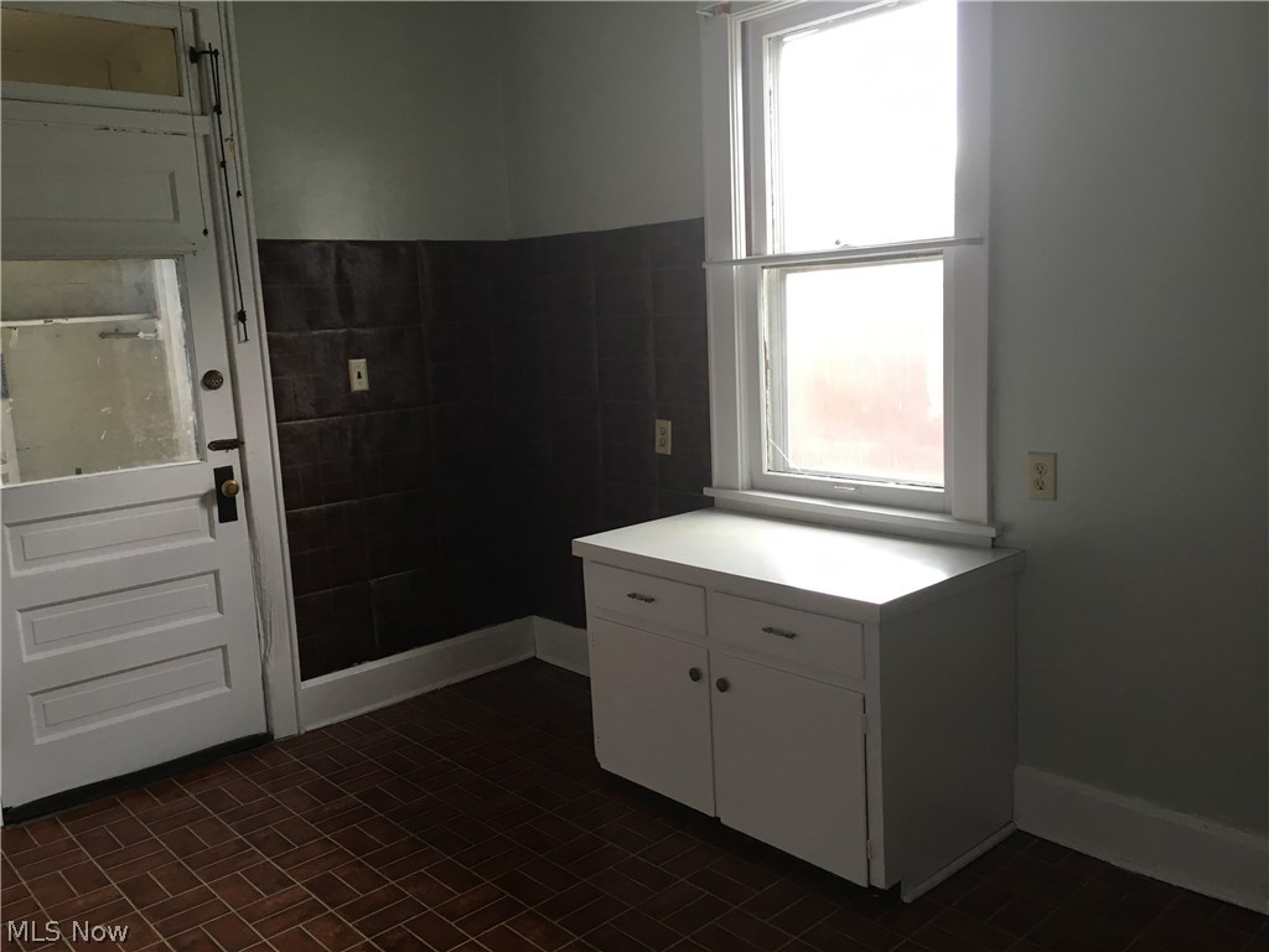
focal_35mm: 29
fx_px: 1063
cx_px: 634
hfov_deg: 61.7
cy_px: 476
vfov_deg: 48.2
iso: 50
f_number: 2.2
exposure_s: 1/30
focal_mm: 4.15
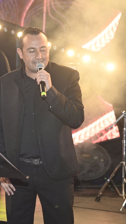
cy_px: 111
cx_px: 18
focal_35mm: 111
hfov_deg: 10.9
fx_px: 659
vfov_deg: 19.3
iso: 1000
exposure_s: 1/200
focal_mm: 70
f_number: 2.8
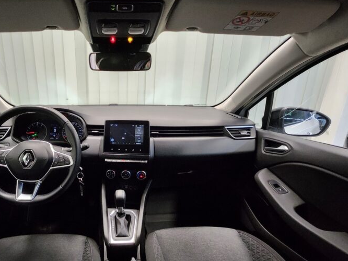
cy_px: 144
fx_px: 201
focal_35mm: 20
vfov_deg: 65.8
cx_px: 118
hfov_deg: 79.3
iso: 400
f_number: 2.2
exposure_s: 1/50
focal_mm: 1.74
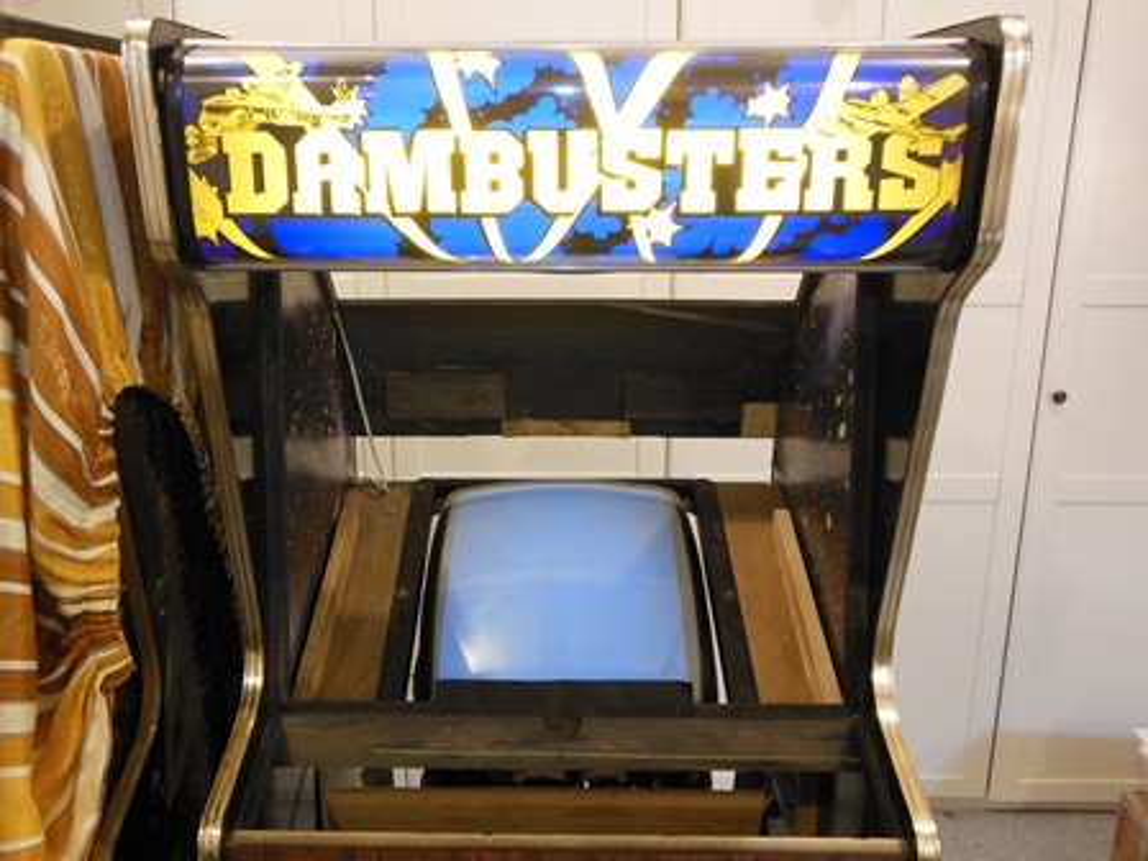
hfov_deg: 61.7
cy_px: 430
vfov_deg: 48.2
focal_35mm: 29
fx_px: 962
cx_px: 574
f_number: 3.3
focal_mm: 5.2
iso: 400
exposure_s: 1/8
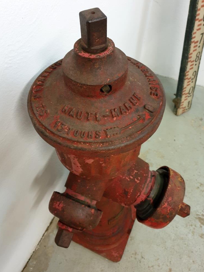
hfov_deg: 51.4
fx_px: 212
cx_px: 104
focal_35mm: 27
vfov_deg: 65.3
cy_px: 139
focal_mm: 4.3
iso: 320
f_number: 1.5
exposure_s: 1/33
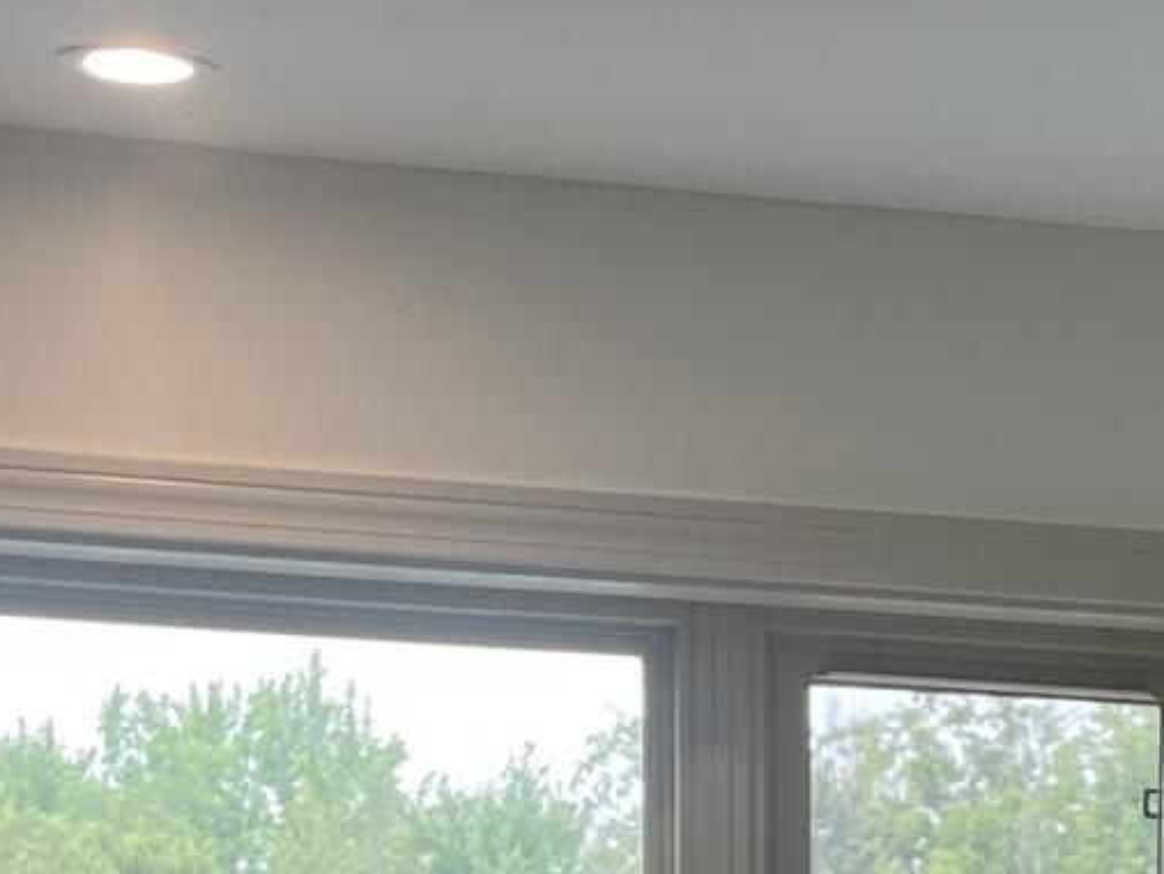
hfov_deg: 12.4
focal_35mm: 154
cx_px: 1564
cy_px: 2174
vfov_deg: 8.7
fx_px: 5181
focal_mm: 5.1
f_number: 1.6
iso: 40
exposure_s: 1/120
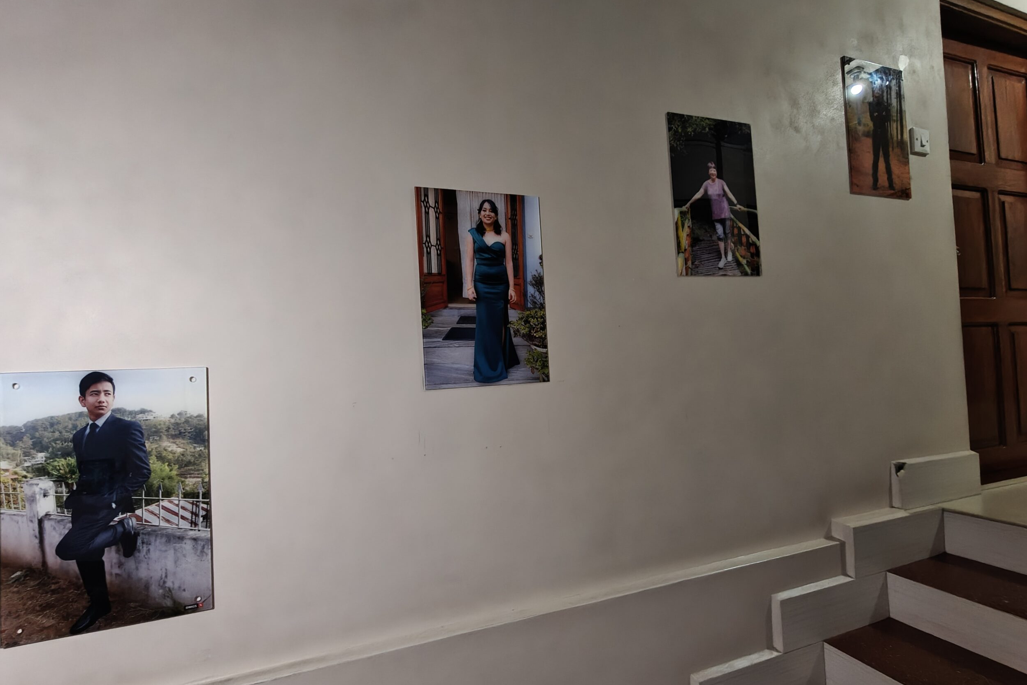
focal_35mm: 16
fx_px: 456
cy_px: 365
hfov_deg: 96.7
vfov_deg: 73.7
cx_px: 507
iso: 5000
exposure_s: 1/20
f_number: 2
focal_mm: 2.3
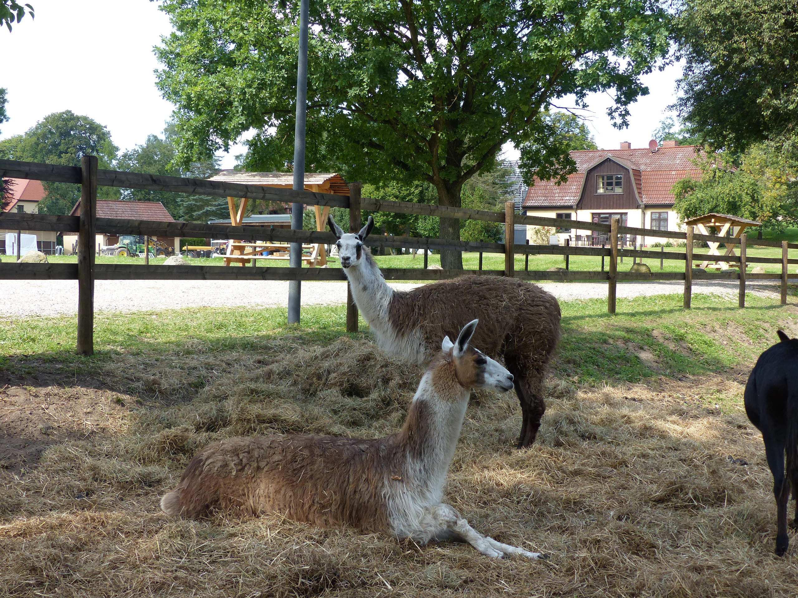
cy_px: 299
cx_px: 399
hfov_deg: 44.8
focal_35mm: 42
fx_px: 968
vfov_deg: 34.3
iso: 100
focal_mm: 7.6
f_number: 2.8
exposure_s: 1/500
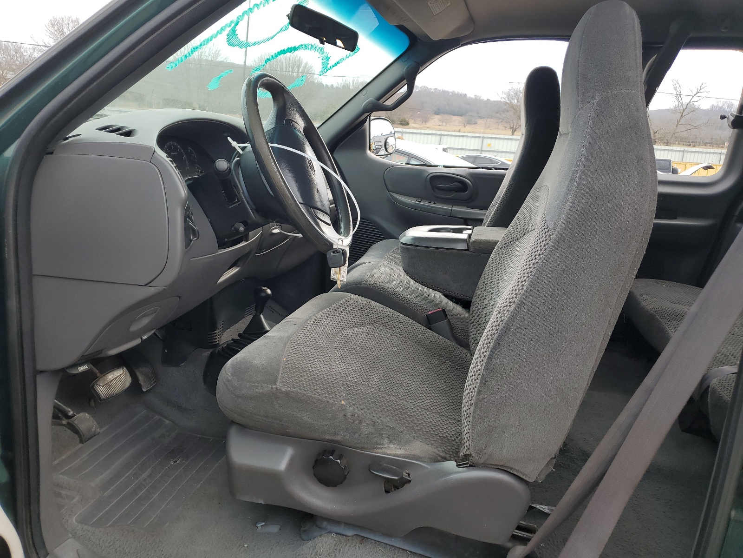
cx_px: 372
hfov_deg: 67.3
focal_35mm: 26
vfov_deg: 53.1
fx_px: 558
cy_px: 279
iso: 50
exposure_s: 1/323
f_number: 1.5
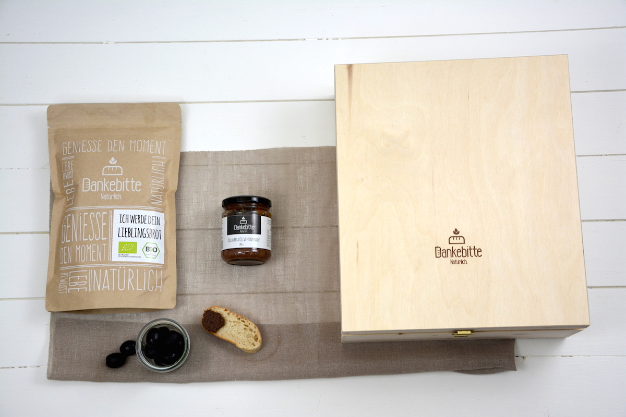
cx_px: 313
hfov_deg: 31.9
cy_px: 208
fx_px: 1095
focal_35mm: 63
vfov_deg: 21.6
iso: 400
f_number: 5
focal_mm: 42
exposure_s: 1/100
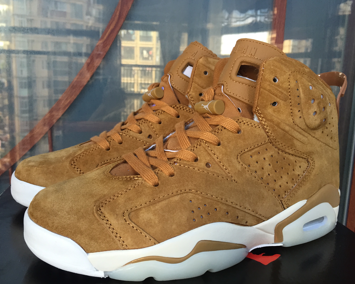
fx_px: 326
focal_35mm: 31
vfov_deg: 47.1
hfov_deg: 57.2
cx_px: 176
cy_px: 139
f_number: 2.2
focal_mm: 4.15
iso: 40
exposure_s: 1/30
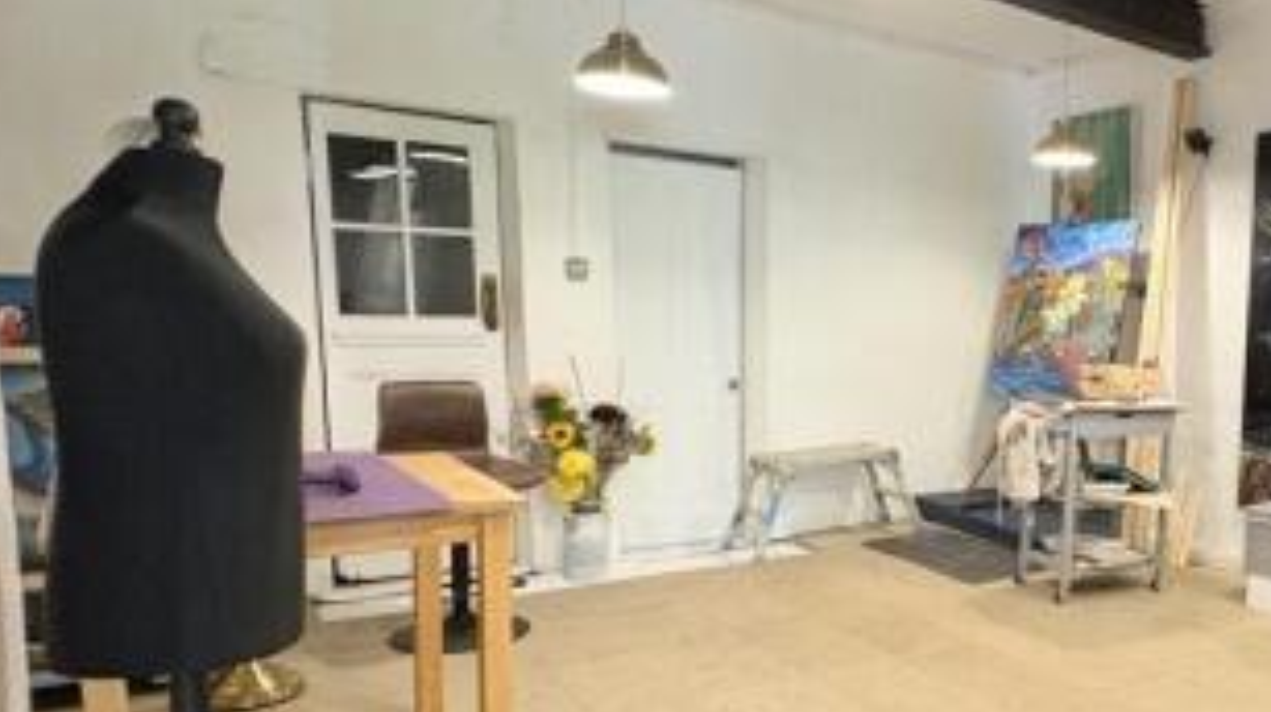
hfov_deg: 60.1
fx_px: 976
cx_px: 1041
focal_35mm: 29
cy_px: 433
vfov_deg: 39.9
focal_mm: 2.22
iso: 250
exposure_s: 1/50
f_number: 2.2
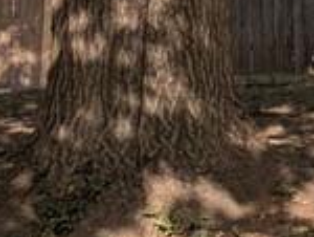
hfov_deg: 9.5
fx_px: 1545
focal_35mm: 170
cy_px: -67
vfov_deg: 8.6
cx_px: 891
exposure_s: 1/690
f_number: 1.89
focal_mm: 5.43
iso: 39
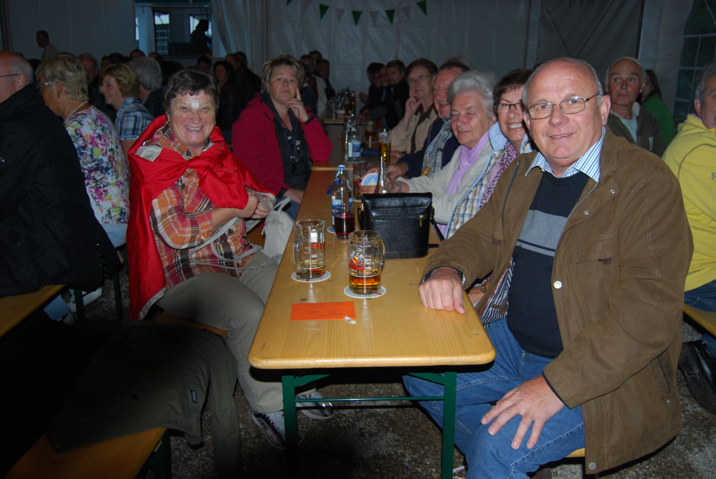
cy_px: 240
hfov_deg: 57.2
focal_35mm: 33
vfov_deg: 40.1
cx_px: 358
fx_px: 657
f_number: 3.8
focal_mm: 22
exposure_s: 1/60
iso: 200
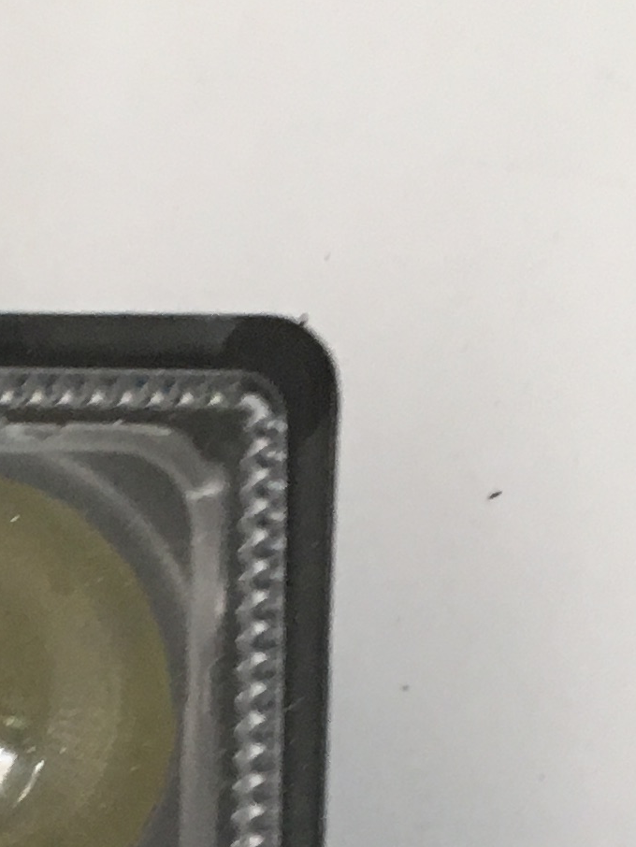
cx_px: -163
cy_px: 1086
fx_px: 3159
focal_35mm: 129
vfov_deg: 14.7
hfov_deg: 11.2
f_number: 2.2
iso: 100
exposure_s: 1/33
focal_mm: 4.15
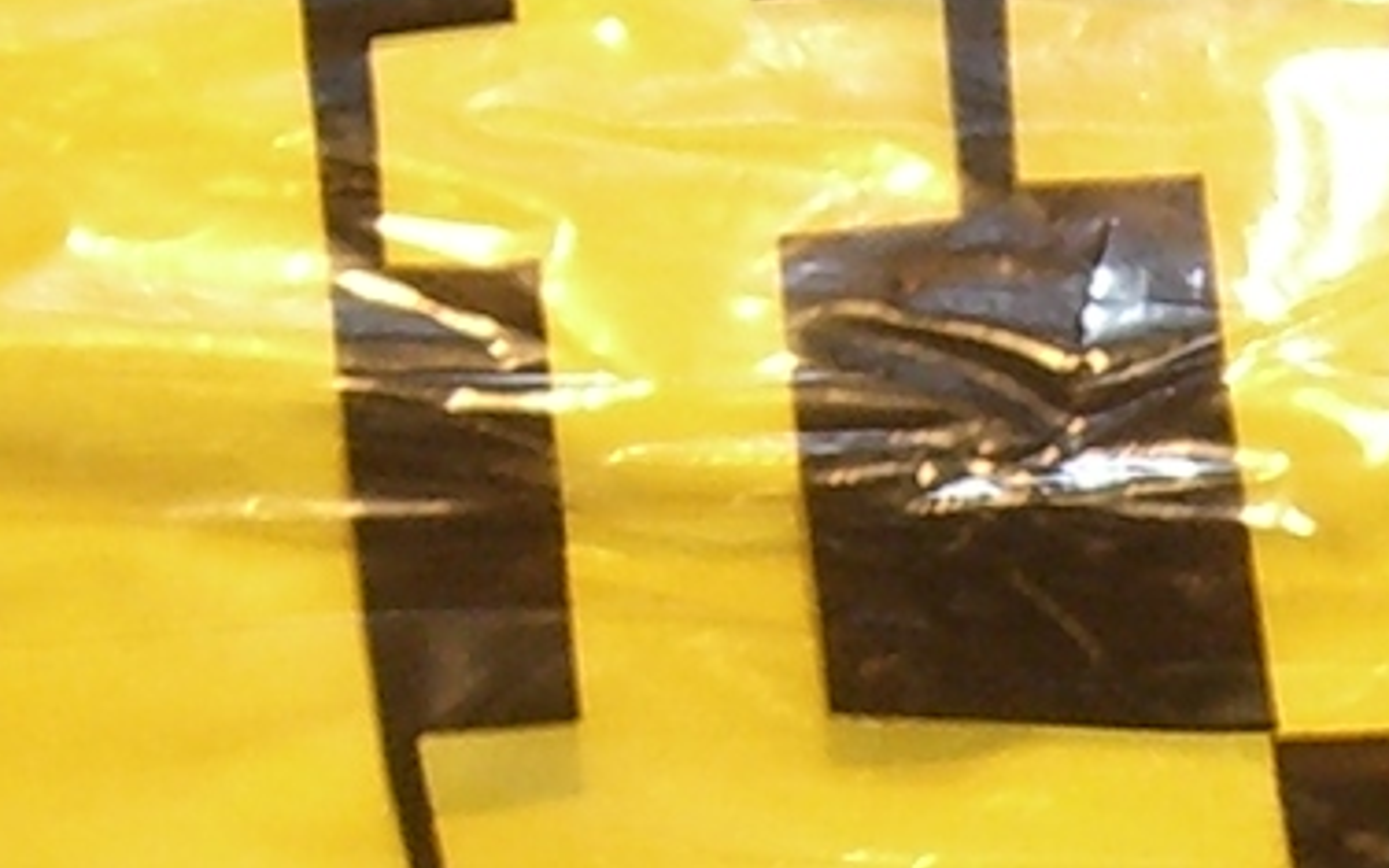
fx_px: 9350
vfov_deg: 5.3
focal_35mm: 247
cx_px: 1297
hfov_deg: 8.5
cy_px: 905
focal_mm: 6.2
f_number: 2.7
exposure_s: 1/60
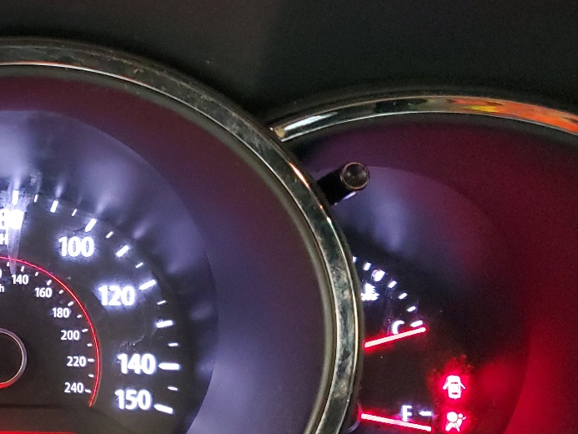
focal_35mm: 60
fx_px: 1002
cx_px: -36
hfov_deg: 29.4
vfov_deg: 24.3
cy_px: 294
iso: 384
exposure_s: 1/15
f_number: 1.5
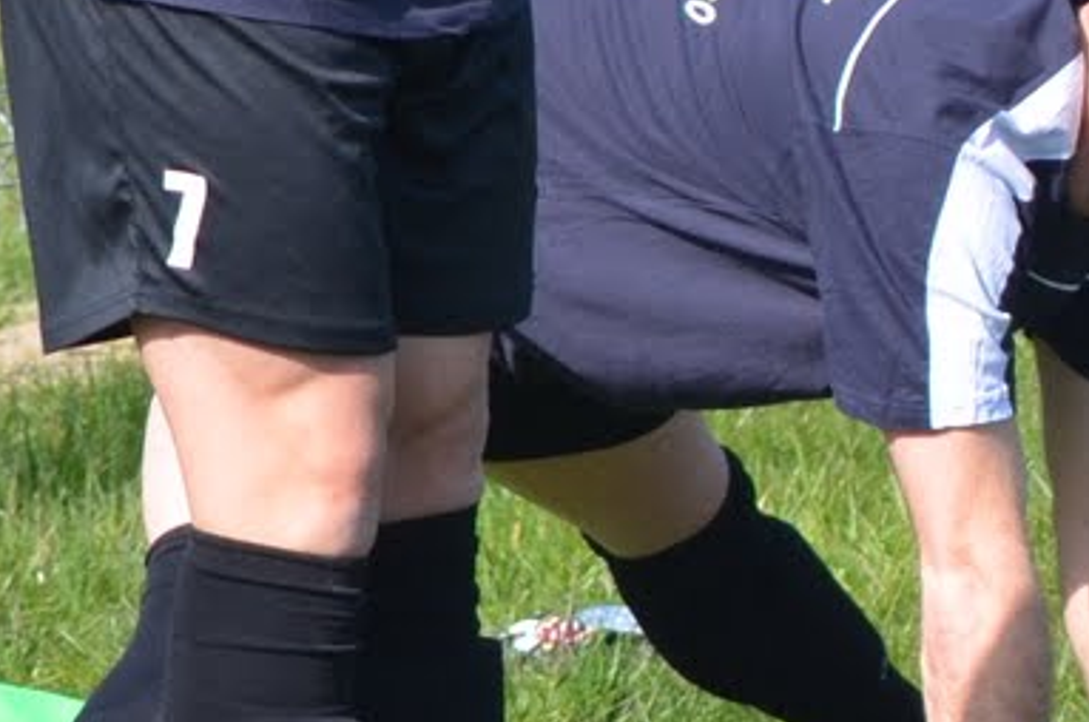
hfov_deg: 3.6
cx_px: 2653
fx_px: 16942
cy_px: -325
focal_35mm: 561
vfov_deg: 2.4
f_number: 6.3
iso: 200
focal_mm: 70
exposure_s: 1/640
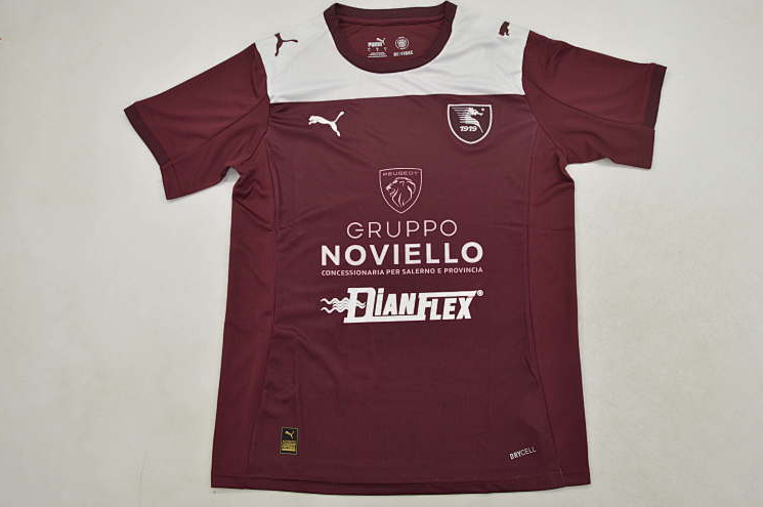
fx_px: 614
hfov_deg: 63.7
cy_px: 247
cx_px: 406
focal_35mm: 29
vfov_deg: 44.9
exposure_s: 1/200
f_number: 7.1
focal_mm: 18
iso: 400
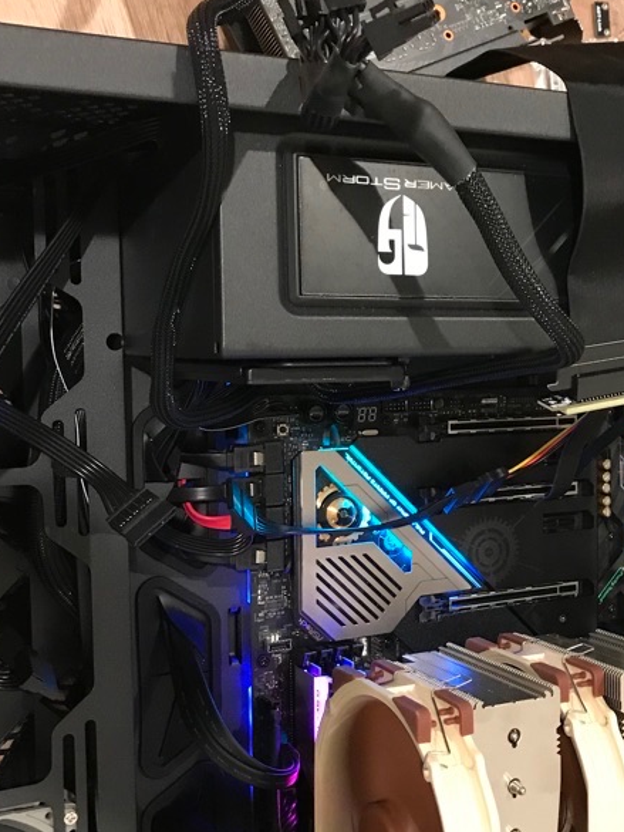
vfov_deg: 38.9
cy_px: 414
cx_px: 503
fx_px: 1177
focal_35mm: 49
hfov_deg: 29.0
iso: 100
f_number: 1.8
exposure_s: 1/11
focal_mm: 3.99
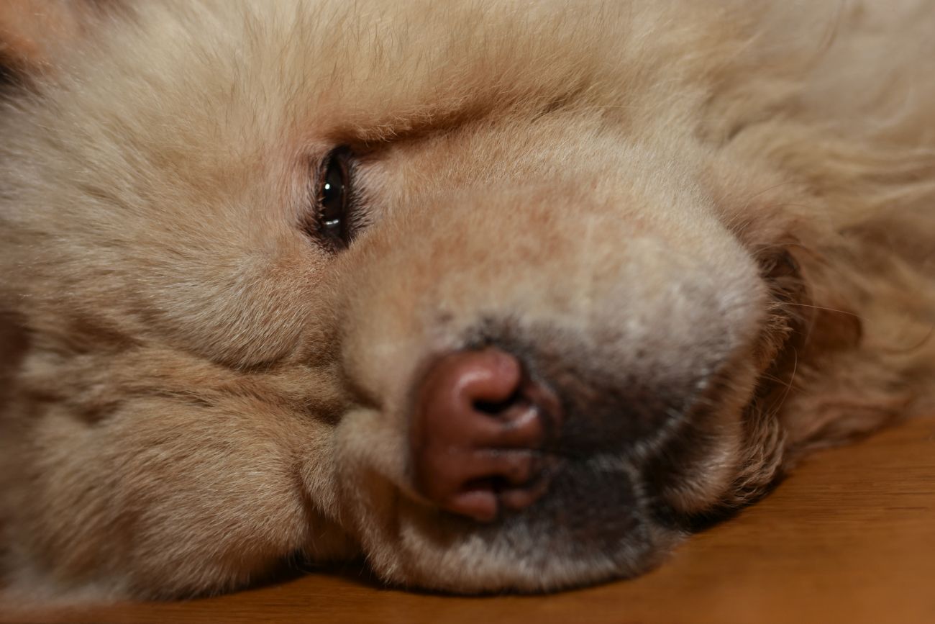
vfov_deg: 25.8
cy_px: 312
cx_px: 468
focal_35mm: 52
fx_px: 1364
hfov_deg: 37.8
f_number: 2.8
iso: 100
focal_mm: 35
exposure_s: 1/250
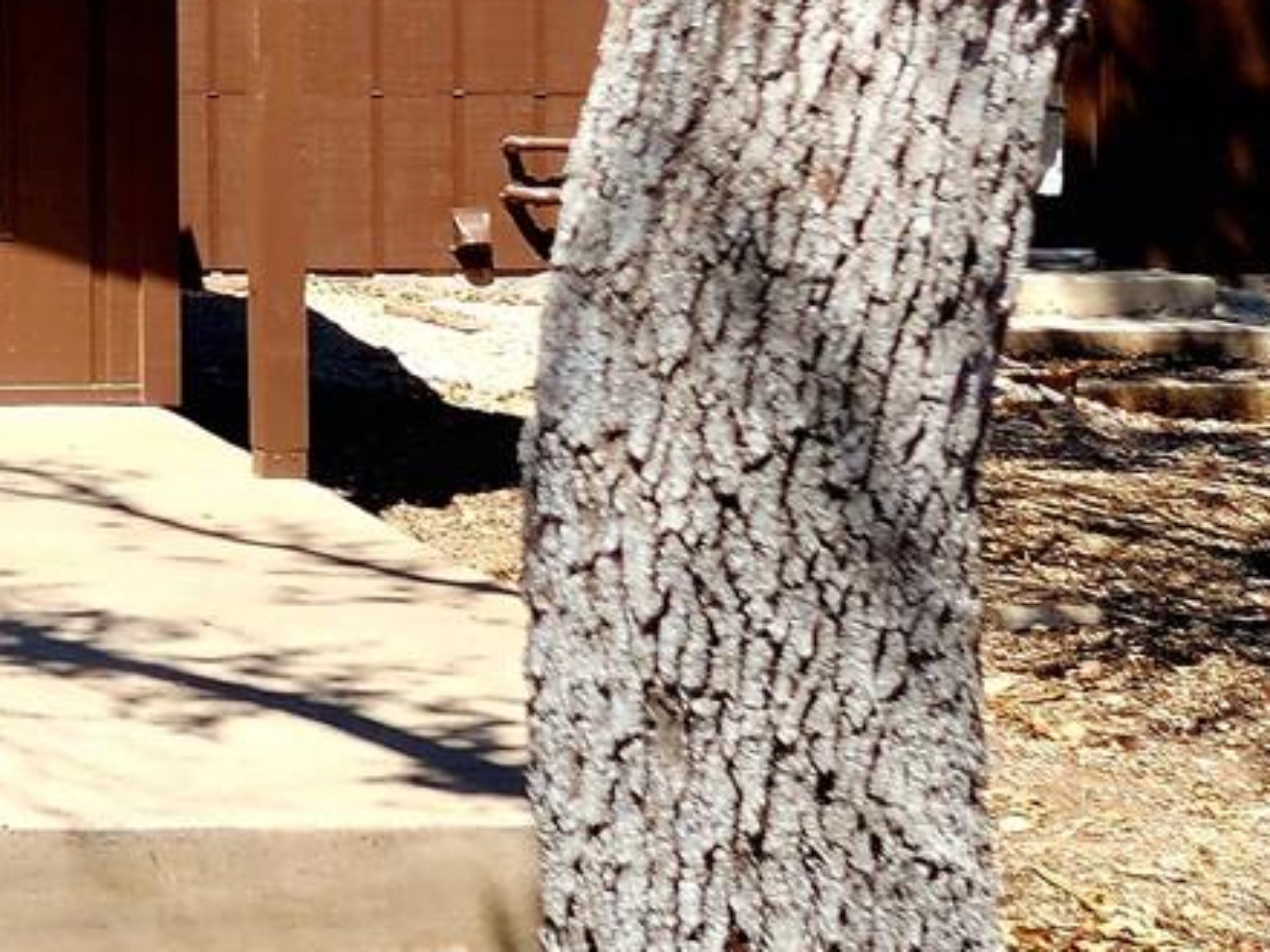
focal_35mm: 107
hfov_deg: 16.5
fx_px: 3926
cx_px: -724
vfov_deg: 13.6
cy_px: -40
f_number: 1.8
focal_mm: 6.4
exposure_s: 1/714
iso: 12
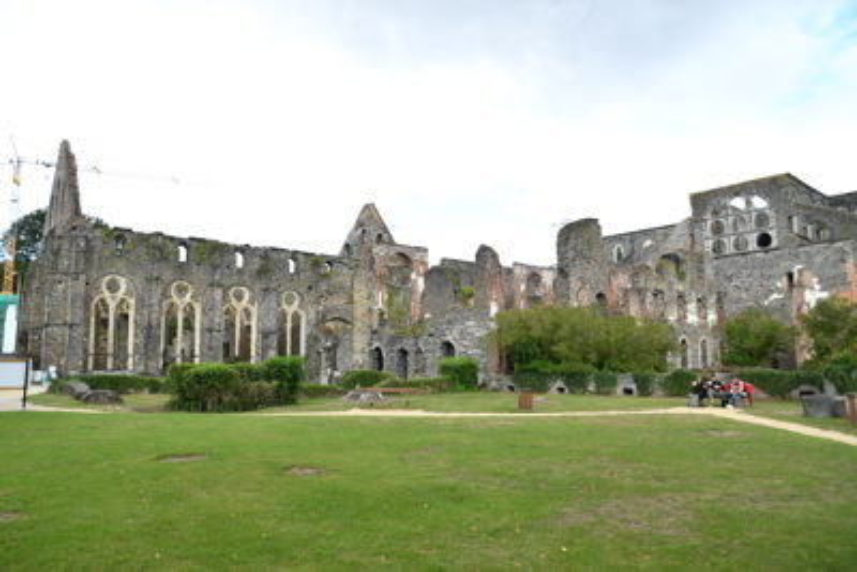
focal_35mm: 24
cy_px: 286
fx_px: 572
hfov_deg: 73.7
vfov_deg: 53.2
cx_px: 428
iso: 125
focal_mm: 16
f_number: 4.5
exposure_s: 1/160
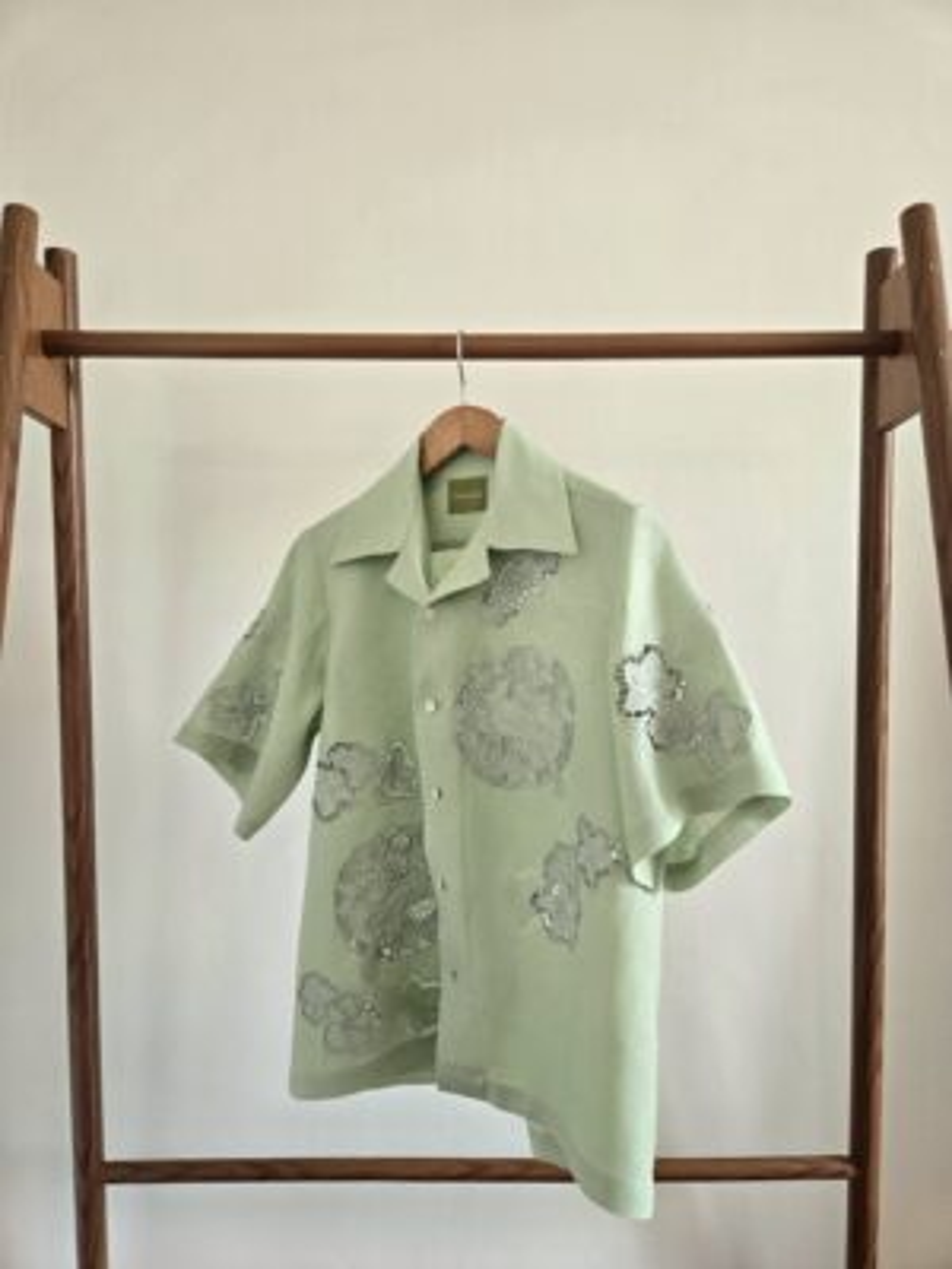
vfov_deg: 73.9
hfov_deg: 58.9
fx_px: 843
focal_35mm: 23
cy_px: 634
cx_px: 476
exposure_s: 1/100
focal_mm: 5.4
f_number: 1.8
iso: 160
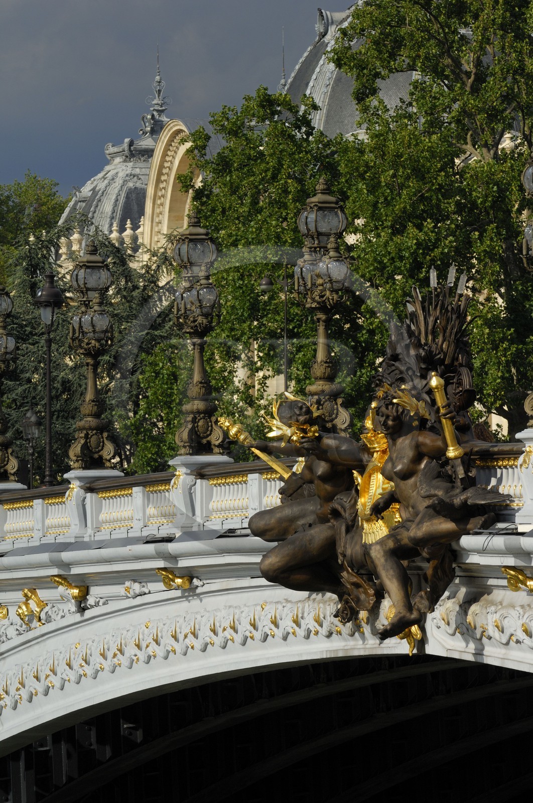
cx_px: 266
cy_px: 402
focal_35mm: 300
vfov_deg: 6.9
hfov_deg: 4.6
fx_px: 6682
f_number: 13
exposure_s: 1/320
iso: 100
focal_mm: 200
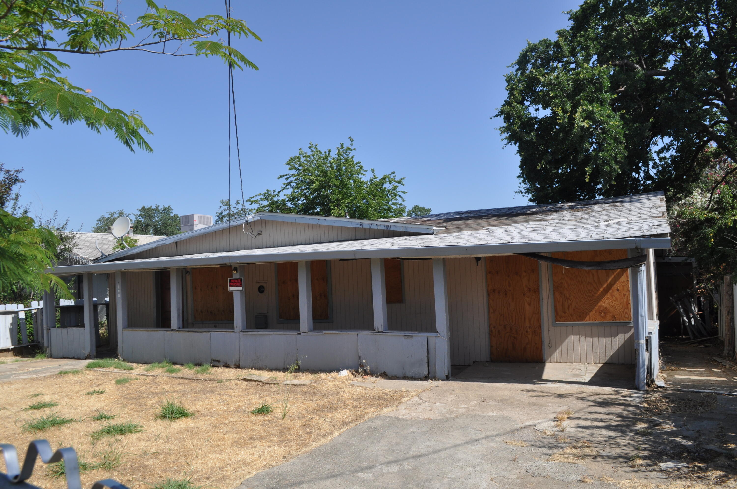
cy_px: 244
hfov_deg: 67.4
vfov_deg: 47.8
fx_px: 552
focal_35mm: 27
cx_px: 368
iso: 200
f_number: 9
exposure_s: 1/400
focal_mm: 18
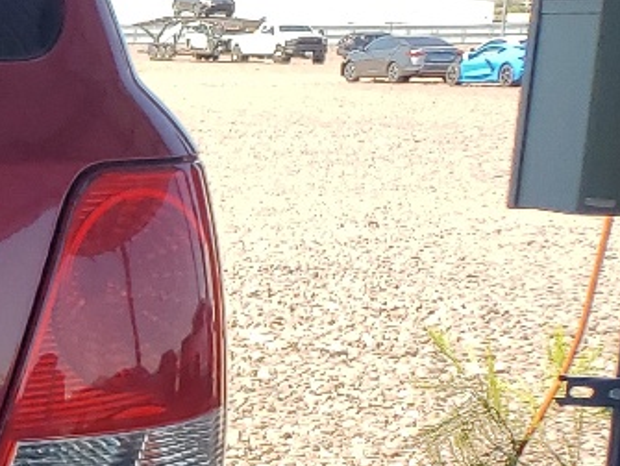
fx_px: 2223
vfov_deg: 11.9
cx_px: -816
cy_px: 396
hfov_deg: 12.7
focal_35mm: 124
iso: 50
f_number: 1.5
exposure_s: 1/909
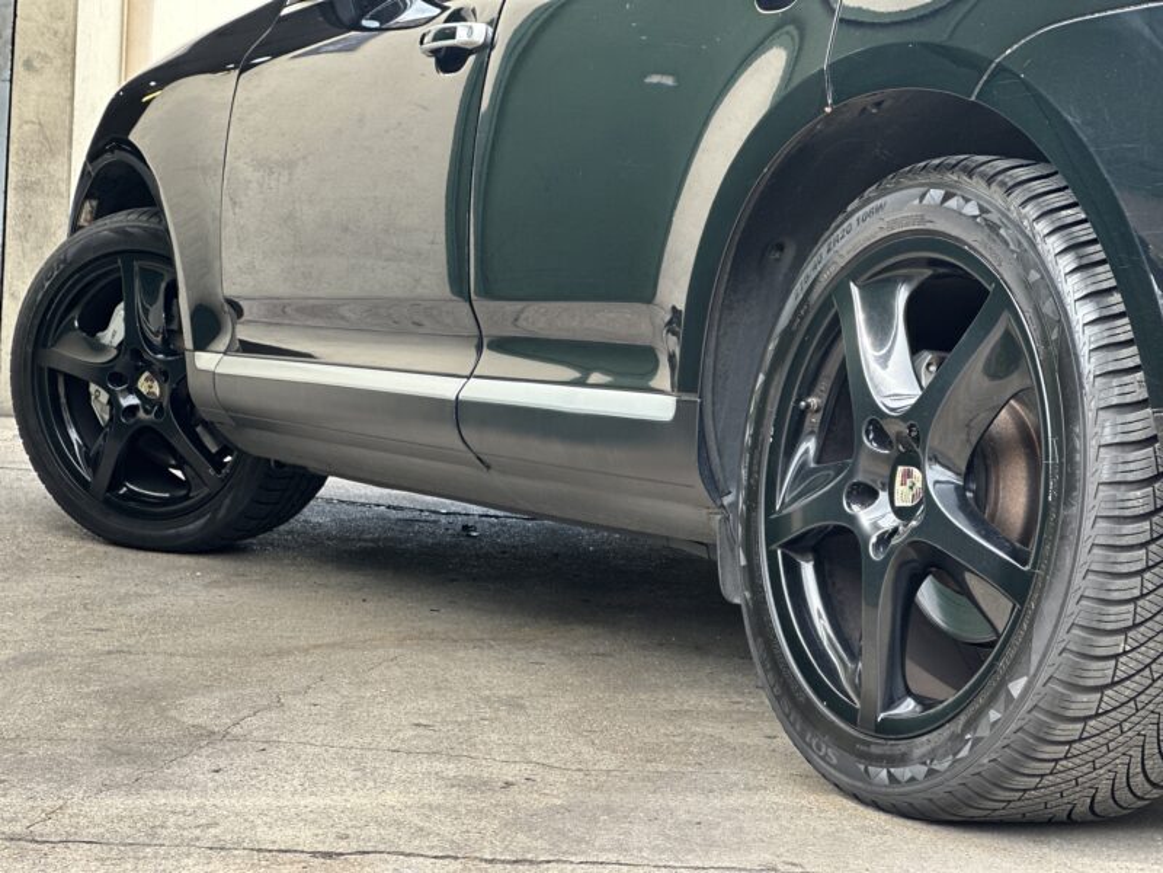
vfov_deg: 19.1
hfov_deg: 25.3
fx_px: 2587
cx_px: 582
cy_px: 436
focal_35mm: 77
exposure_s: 1/121
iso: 80
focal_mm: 9
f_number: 2.8
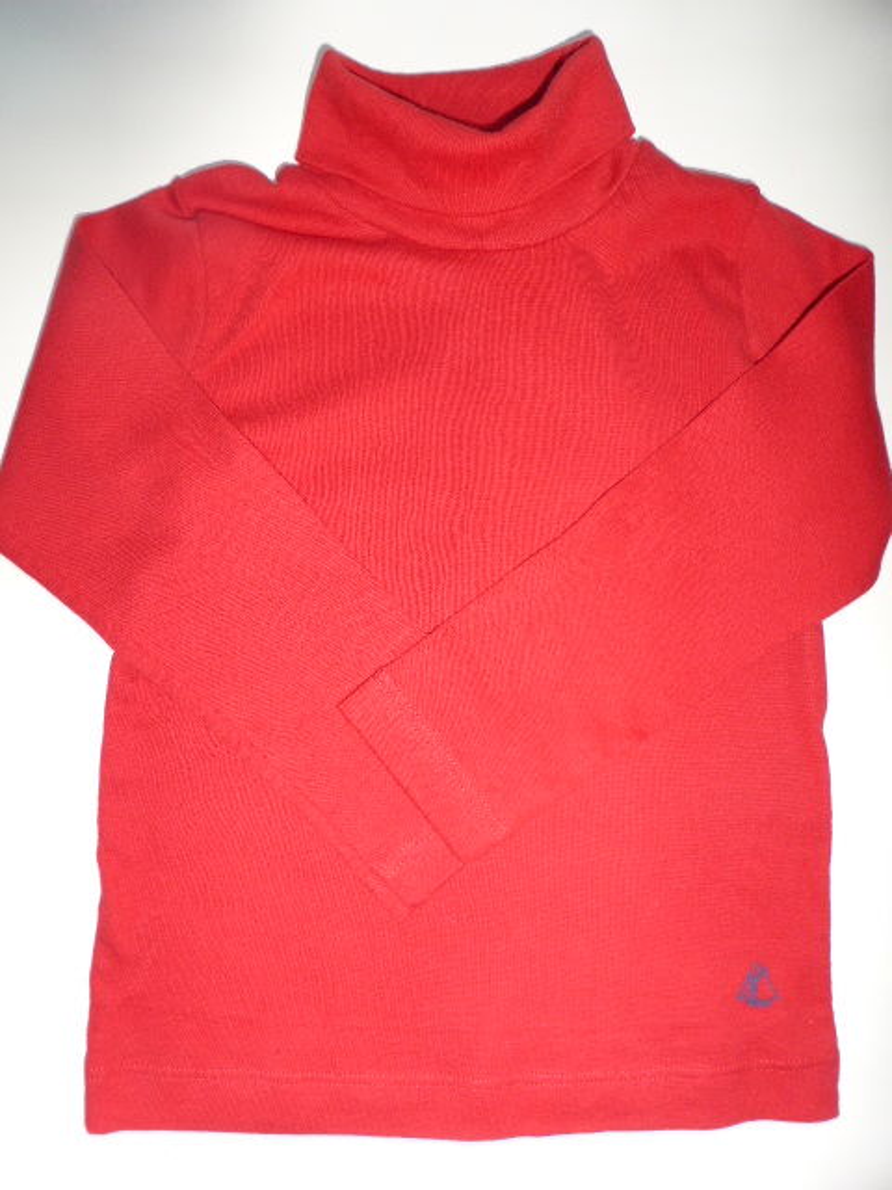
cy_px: 595
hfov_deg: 56.8
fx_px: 825
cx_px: 446
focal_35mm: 24
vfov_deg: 71.6
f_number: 3.3
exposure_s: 1/60
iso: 100
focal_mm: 4.3
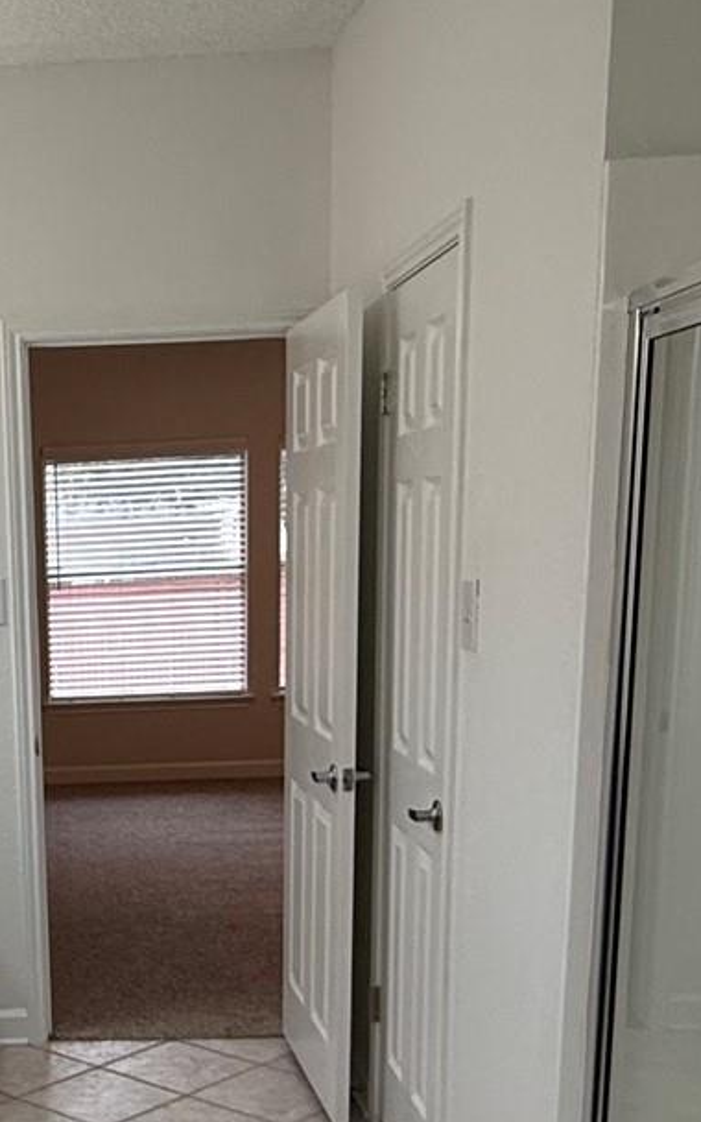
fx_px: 1528
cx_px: -46
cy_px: 904
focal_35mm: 50
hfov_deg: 24.3
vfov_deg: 38.7
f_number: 2.2
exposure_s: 1/120
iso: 100
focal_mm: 2.22
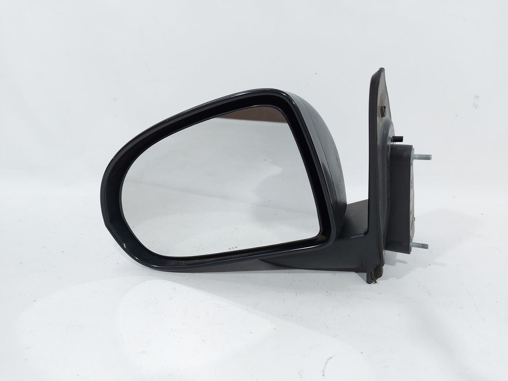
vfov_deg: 56.8
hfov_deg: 71.6
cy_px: 190
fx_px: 352
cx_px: 254
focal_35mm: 24
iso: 64
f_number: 1.8
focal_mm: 5.23
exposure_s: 1/50
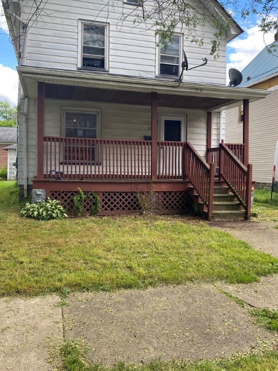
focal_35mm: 29
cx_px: 133
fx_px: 311
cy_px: 167
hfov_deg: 48.2
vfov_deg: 61.6
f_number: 1.8
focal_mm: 4.25
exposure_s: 1/315
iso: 32
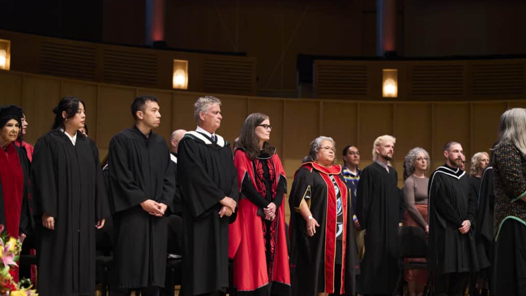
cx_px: 261
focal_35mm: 74
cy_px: 170
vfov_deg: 16.3
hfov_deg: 28.6
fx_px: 1032
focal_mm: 70
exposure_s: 1/80
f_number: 2.8
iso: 640
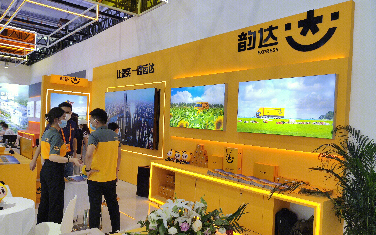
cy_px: 125
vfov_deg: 44.5
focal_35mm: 28
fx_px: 287
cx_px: 188
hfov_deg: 66.5
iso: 126
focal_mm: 4.75
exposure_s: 1/100
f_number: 1.75
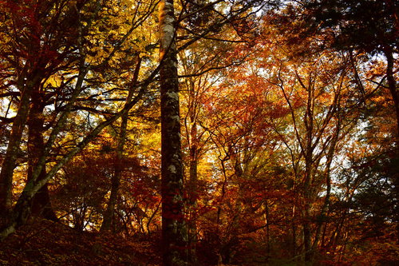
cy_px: 133
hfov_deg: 43.6
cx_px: 200
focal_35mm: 45
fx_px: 499
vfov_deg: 29.8
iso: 160
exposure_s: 1/100
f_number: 2.8
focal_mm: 45
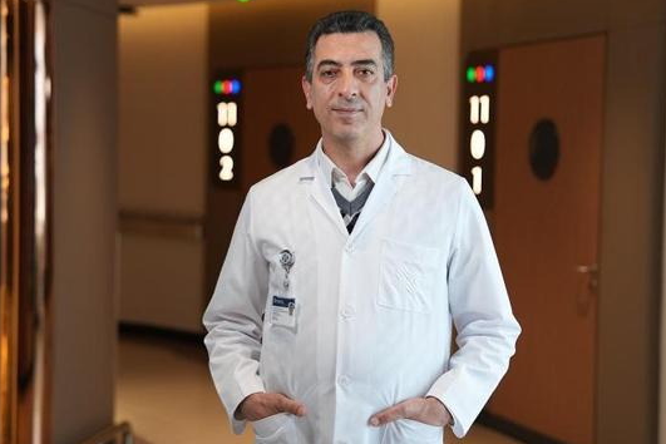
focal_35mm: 81
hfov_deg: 25.1
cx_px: 341
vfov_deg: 16.9
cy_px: 230
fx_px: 1498
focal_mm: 70
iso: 1000
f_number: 2.8
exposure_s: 1/500
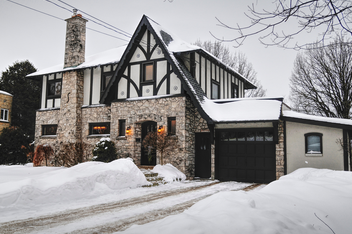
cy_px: 115
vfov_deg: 40.4
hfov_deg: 58.0
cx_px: 173
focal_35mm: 33
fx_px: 318
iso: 200
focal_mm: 21
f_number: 4.5
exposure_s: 1/80
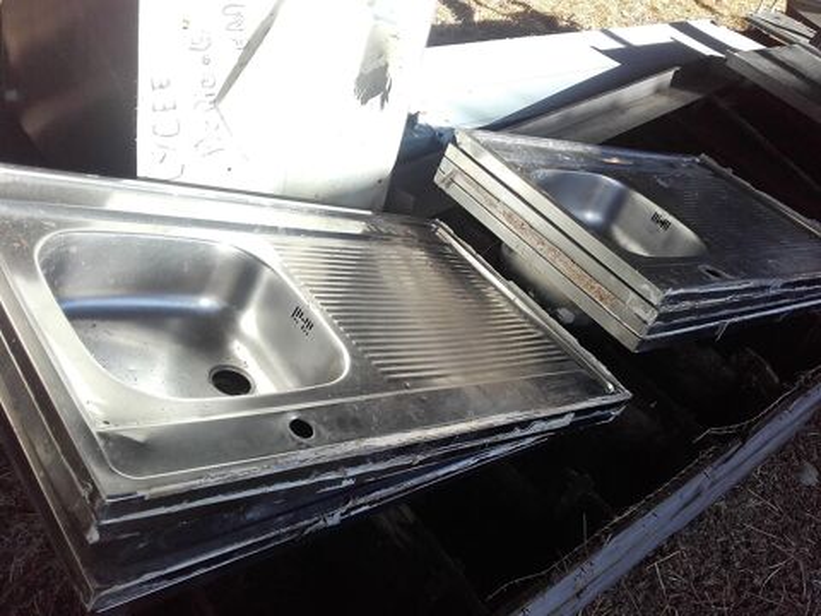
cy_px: 308
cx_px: 410
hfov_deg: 58.4
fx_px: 735
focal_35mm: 31
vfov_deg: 45.4
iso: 50
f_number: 2.2
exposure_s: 1/344
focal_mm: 3.3
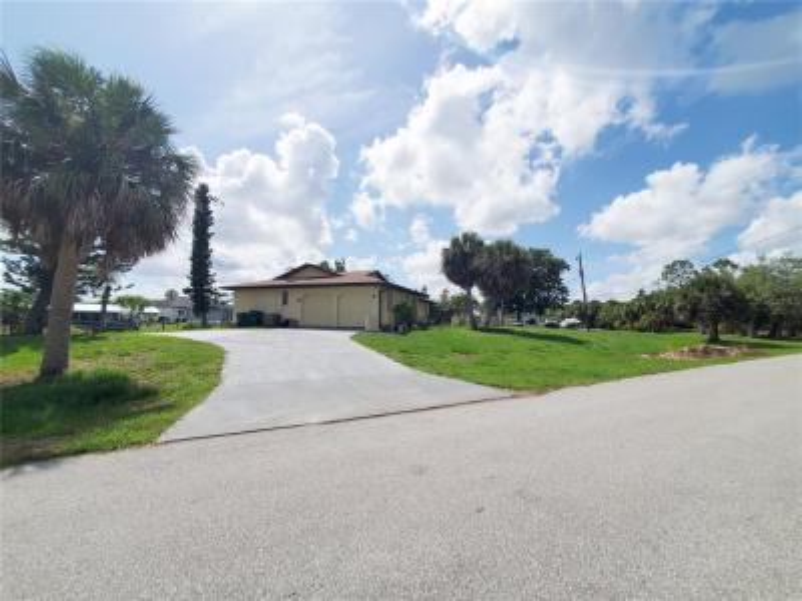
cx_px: 401
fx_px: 301
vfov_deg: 89.9
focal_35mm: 13
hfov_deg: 106.2
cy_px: 300
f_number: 2.2
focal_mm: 1.8
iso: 50
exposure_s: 1/2737
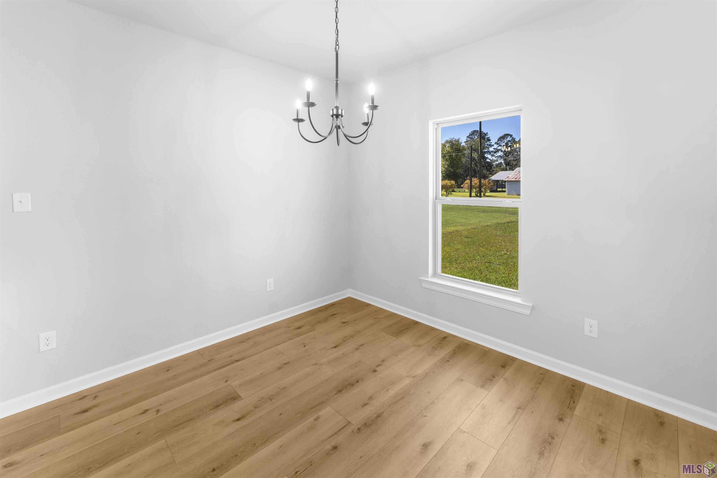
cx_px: 358
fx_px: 279
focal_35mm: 14
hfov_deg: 104.3
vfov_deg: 81.2
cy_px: 239
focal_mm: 14
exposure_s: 1/1.67
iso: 100
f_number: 7.1
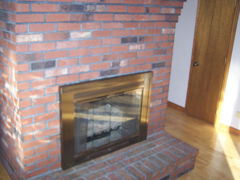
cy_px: 90
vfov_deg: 37.7
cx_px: 120
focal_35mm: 38
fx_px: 263
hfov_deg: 49.0
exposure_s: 1/60
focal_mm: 6.3
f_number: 2.8
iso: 140
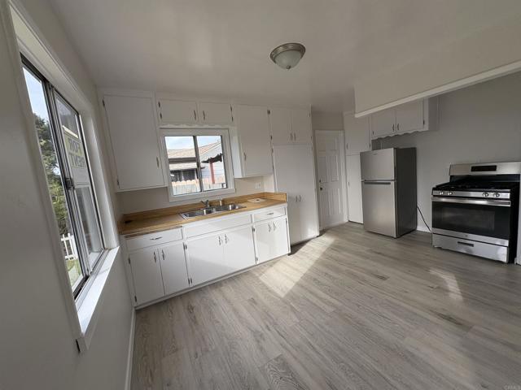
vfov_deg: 85.7
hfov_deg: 102.1
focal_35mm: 14
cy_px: 195
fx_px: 211
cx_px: 260
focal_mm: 2.22
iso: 64
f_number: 2.2
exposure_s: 1/476
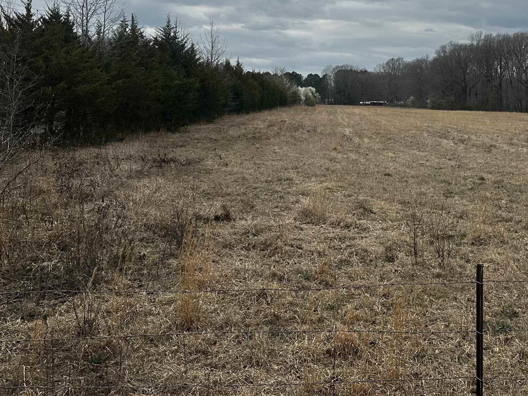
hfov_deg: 43.0
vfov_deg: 32.8
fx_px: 656
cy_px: 88
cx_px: 369
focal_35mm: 43
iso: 80
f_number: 1.78
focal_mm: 6.86
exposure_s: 1/2469
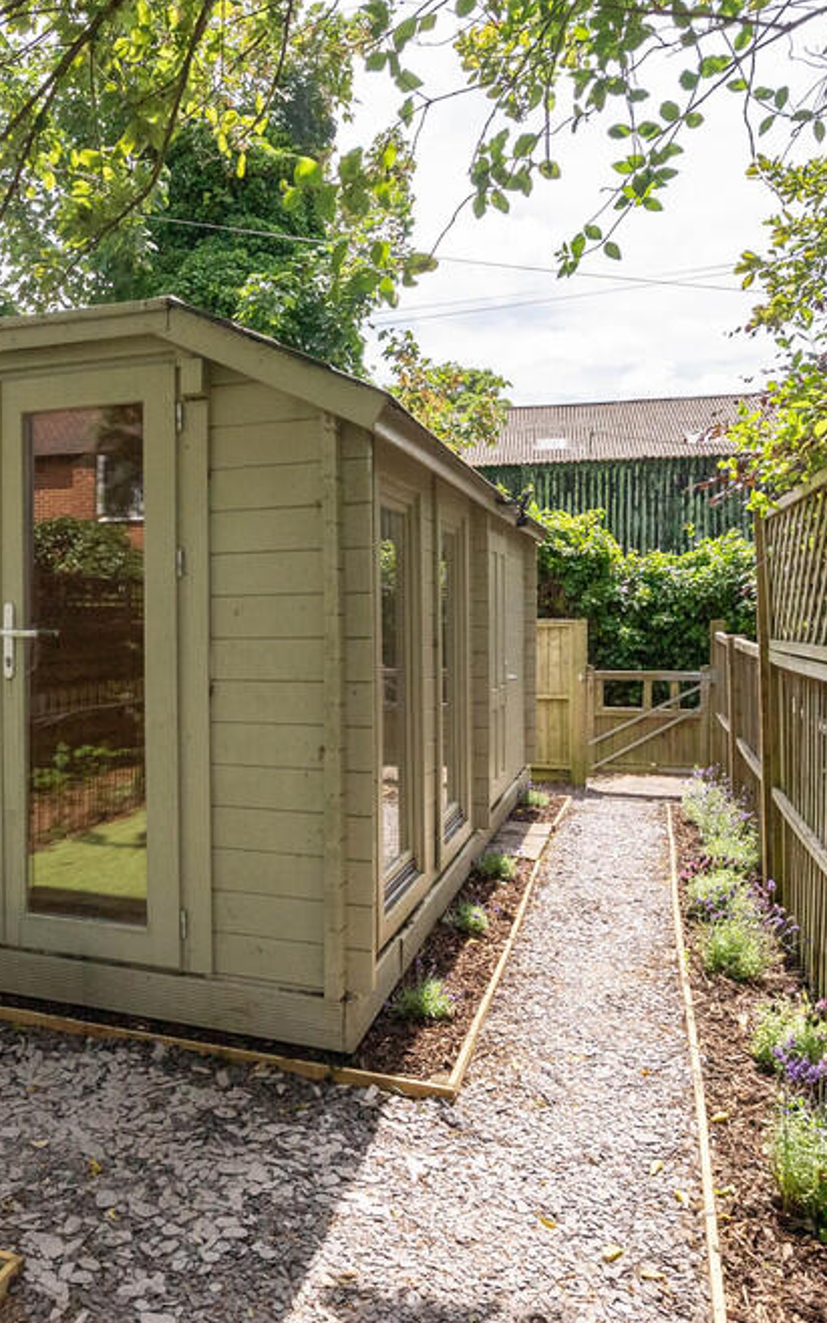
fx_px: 1002
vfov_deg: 66.8
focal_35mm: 28
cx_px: 195
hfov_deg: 43.3
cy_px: 644
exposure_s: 1/3200
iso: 1250
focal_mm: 17.5
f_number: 6.3
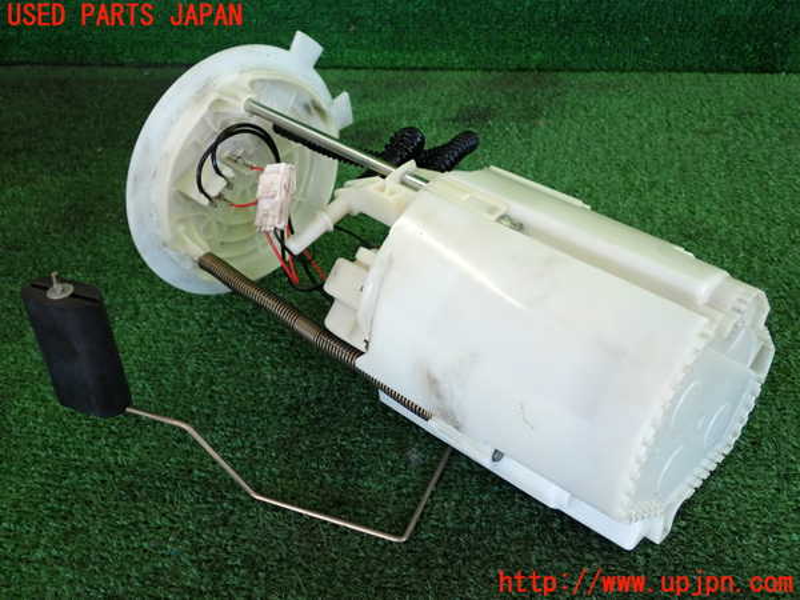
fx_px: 878
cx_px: 400
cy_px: 300
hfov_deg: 49.0
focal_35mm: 38
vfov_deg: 37.7
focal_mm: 6.83
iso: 250
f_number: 2.7
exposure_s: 1/125
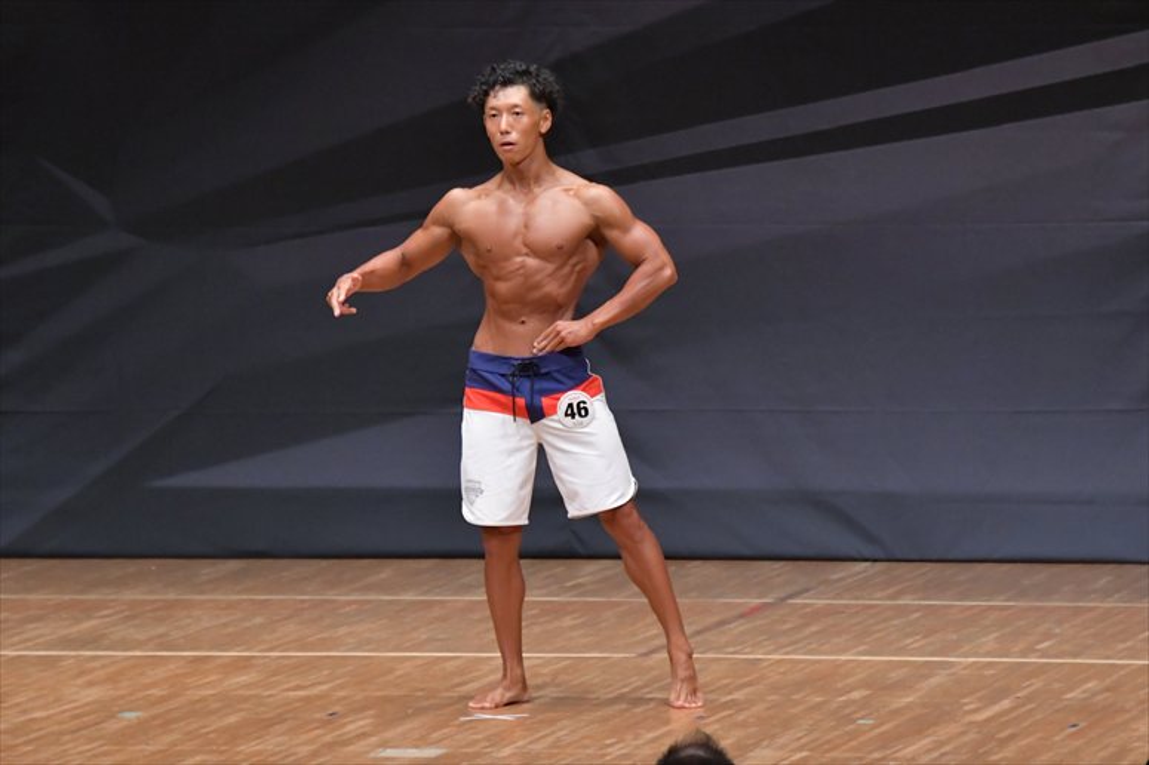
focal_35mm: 285
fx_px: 9092
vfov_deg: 4.8
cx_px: 574
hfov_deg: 7.2
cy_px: 382
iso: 6400
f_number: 5.6
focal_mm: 190
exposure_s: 1/400
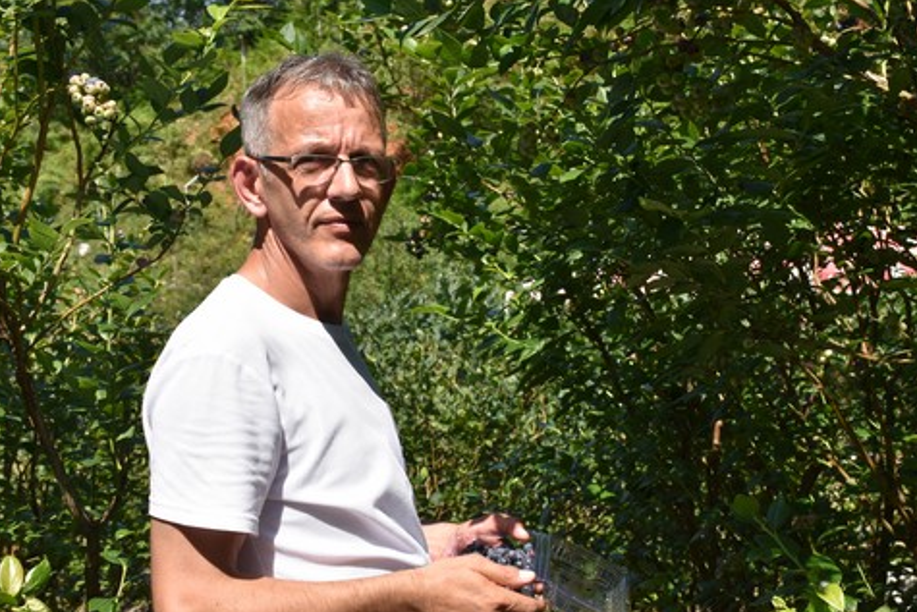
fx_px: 1401
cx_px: 471
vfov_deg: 24.6
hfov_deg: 36.2
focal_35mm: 55
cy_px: 333
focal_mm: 26
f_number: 8
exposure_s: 1/500
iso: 200
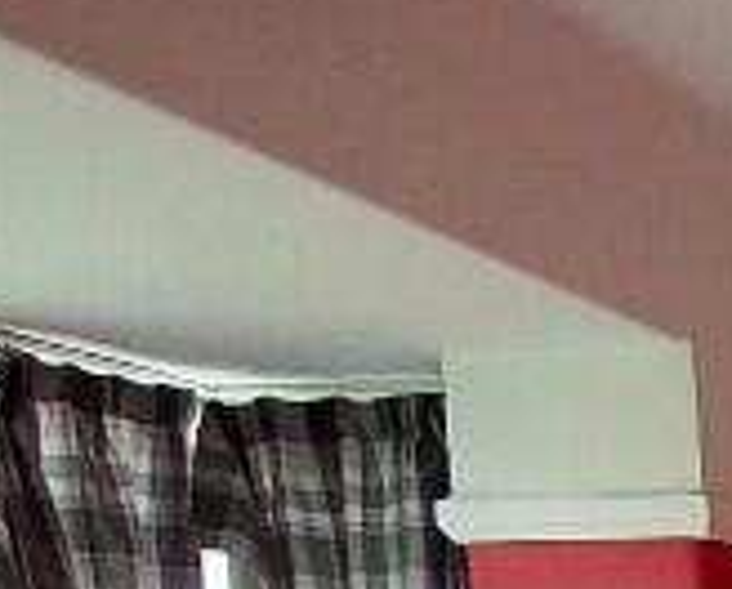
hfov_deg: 17.3
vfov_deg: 15.0
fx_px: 1716
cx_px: 1473
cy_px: 1254
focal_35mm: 79
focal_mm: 1.74
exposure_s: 1/50
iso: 400
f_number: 2.2
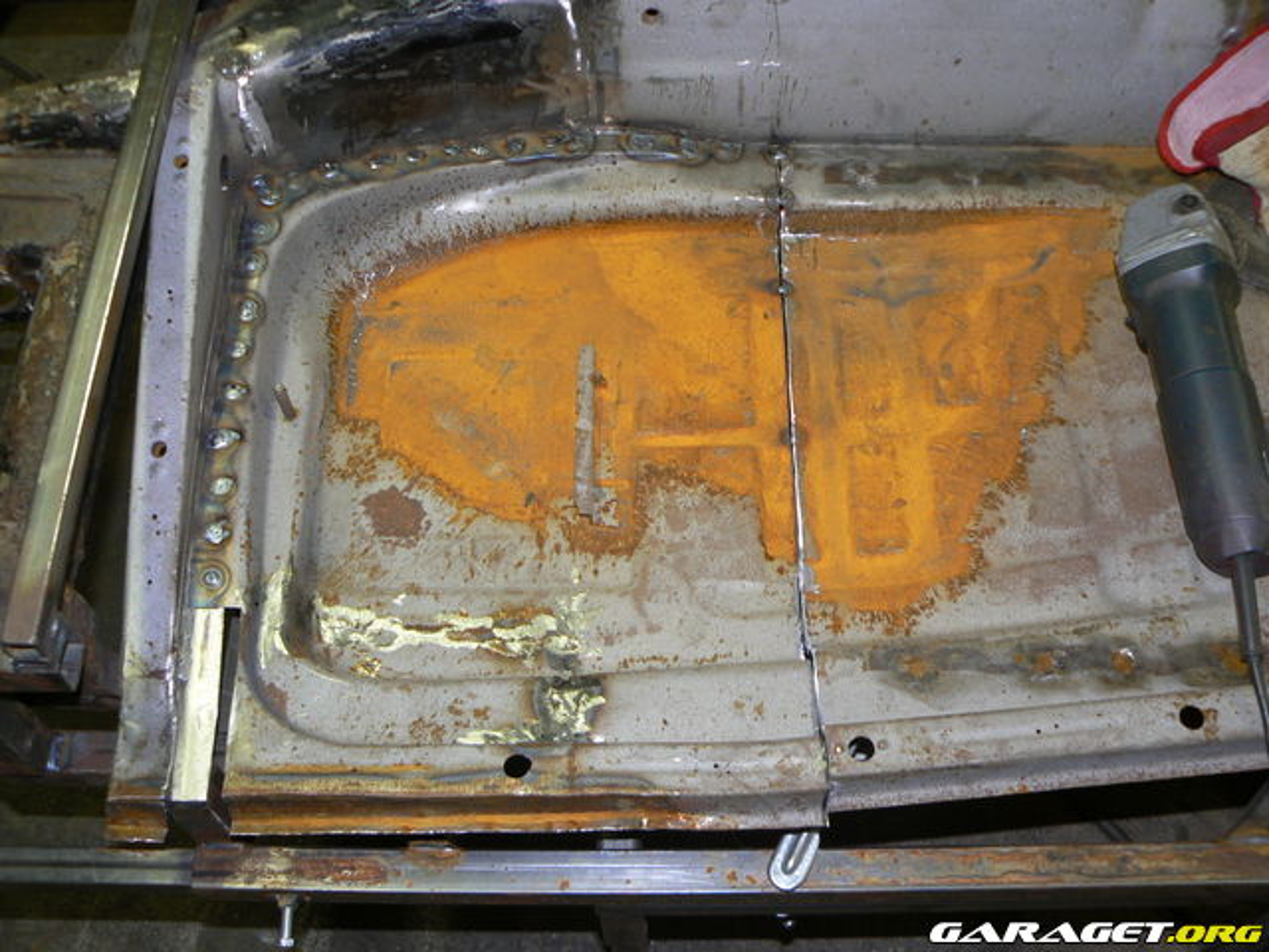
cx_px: 634
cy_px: 476
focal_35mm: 36
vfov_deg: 39.7
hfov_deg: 51.4
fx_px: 1320
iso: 100
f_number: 2.8
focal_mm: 6
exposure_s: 1/30
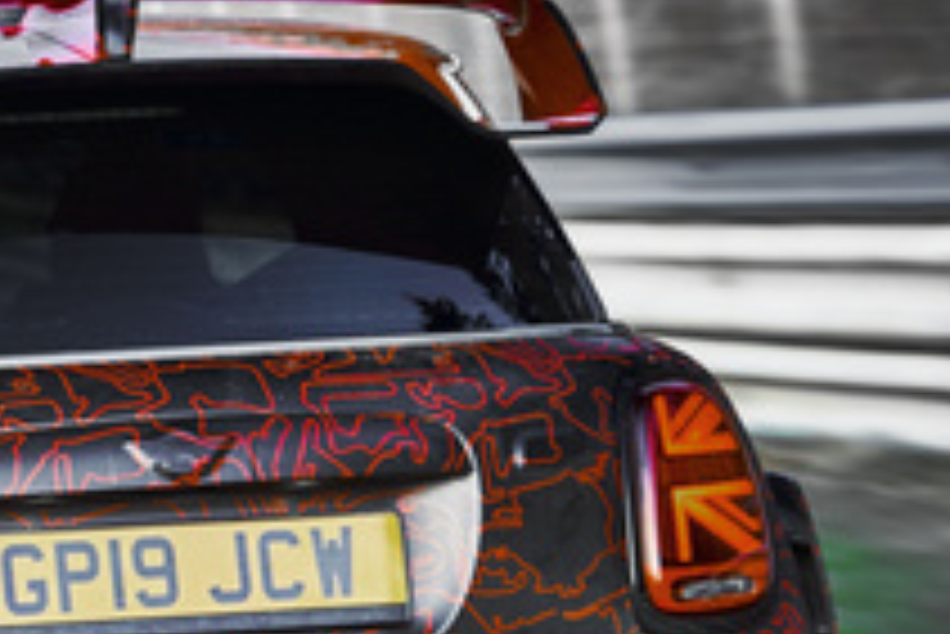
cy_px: 420
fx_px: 5757
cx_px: -374
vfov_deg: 6.3
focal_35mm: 218
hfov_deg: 9.2
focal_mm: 72
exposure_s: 1/80
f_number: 4
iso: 400
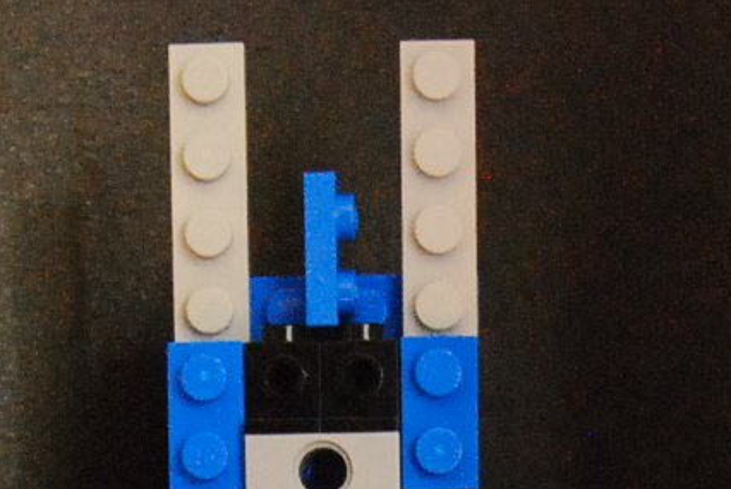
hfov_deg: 13.7
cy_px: 1000
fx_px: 3049
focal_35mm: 150
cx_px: 424
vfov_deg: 8.6
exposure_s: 1/50
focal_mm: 22
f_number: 5.6
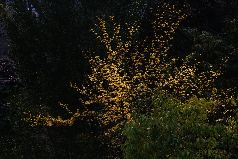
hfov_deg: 14.3
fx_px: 945
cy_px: 80
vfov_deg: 9.6
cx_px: 119
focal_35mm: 143
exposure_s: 1/80
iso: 500
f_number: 5.4
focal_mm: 95.4
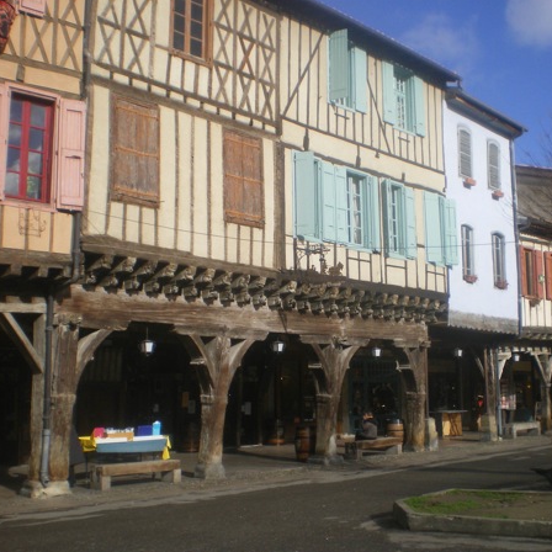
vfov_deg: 37.6
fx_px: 812
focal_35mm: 45
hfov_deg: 37.5
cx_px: 299
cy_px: 276
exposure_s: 1/500
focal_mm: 6.3
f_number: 4.6
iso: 80
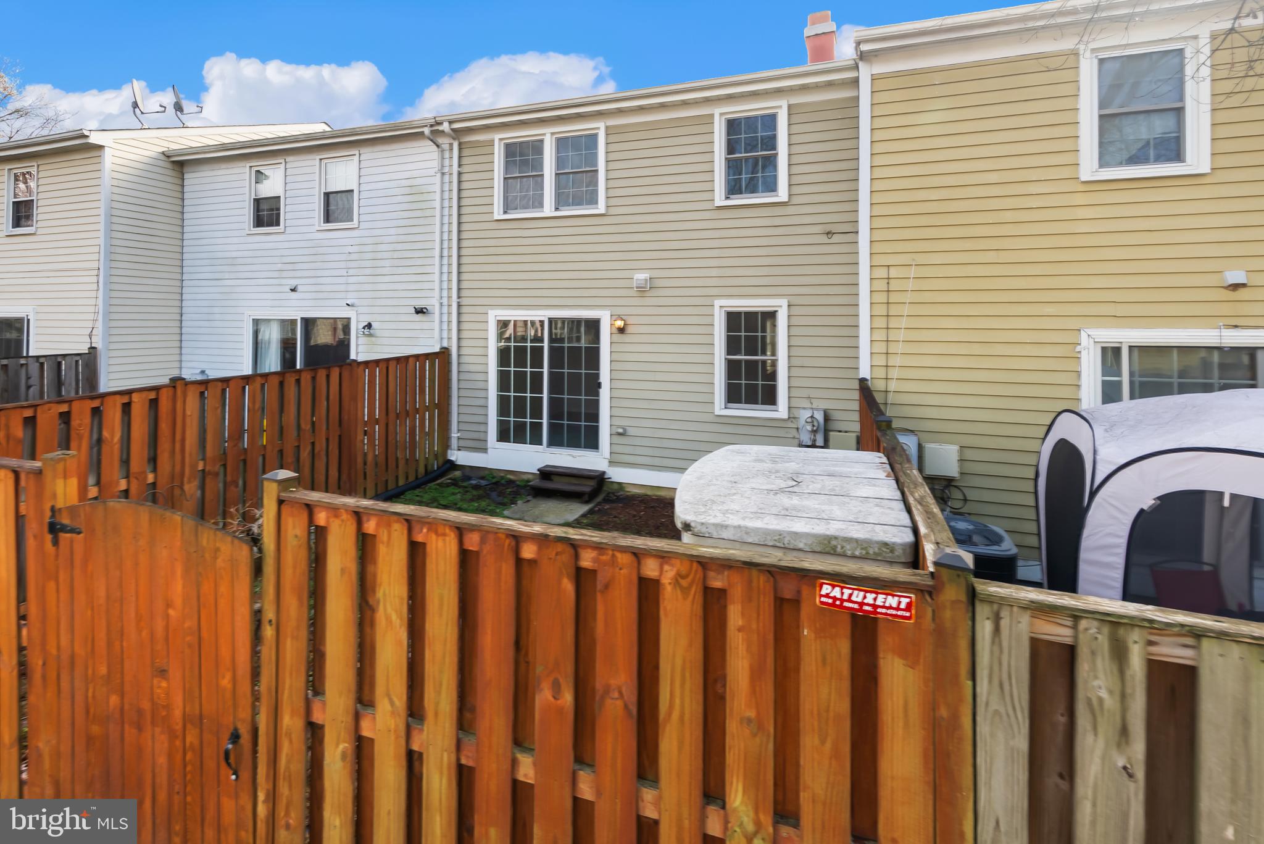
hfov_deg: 96.7
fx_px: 562
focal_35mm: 16
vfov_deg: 73.8
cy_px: 422
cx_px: 632
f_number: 8
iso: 250
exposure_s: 1/40
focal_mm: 16
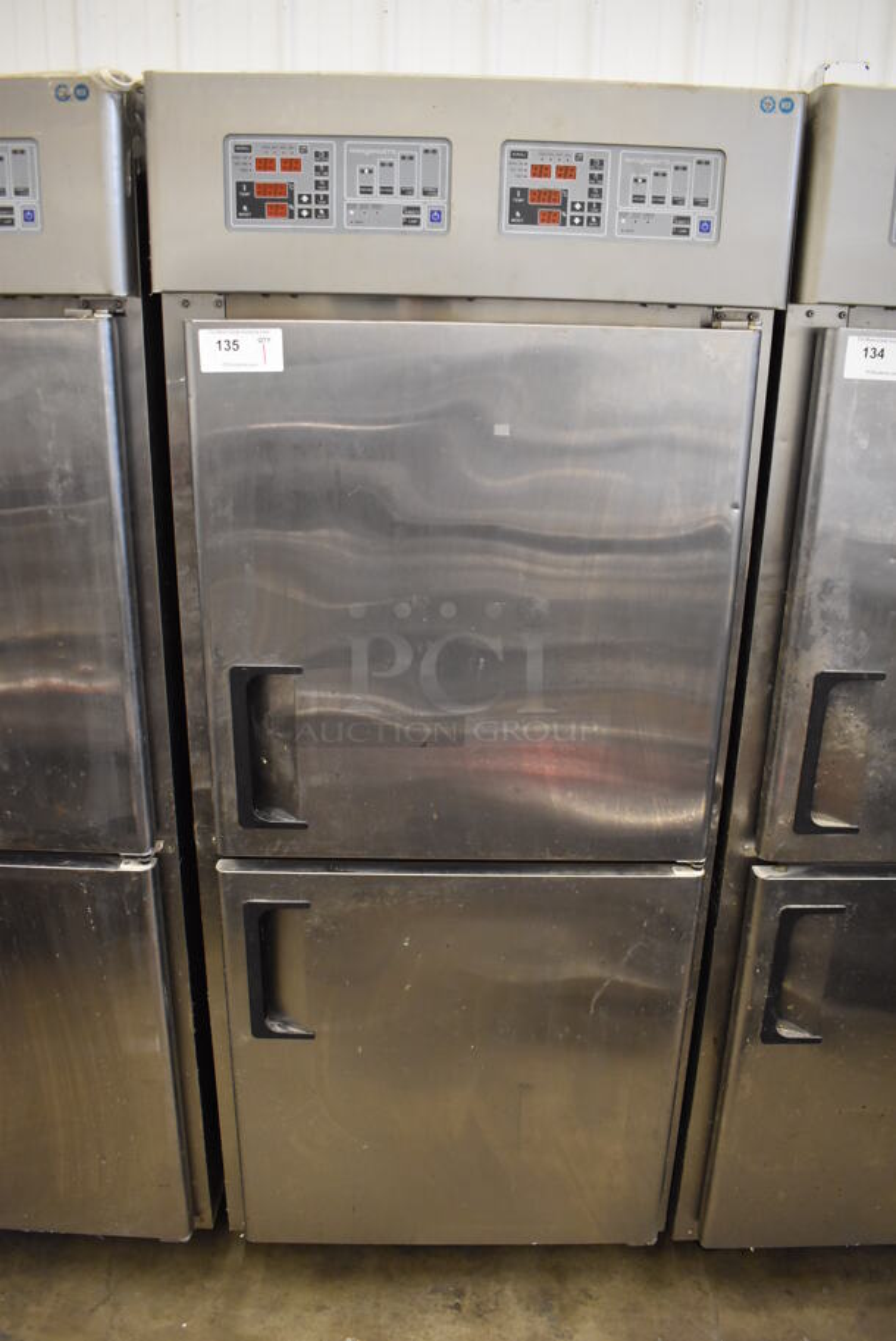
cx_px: 448
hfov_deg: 48.0
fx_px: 1006
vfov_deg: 67.3
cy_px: 670
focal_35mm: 27
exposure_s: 1/125
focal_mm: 18
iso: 2000
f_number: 3.5
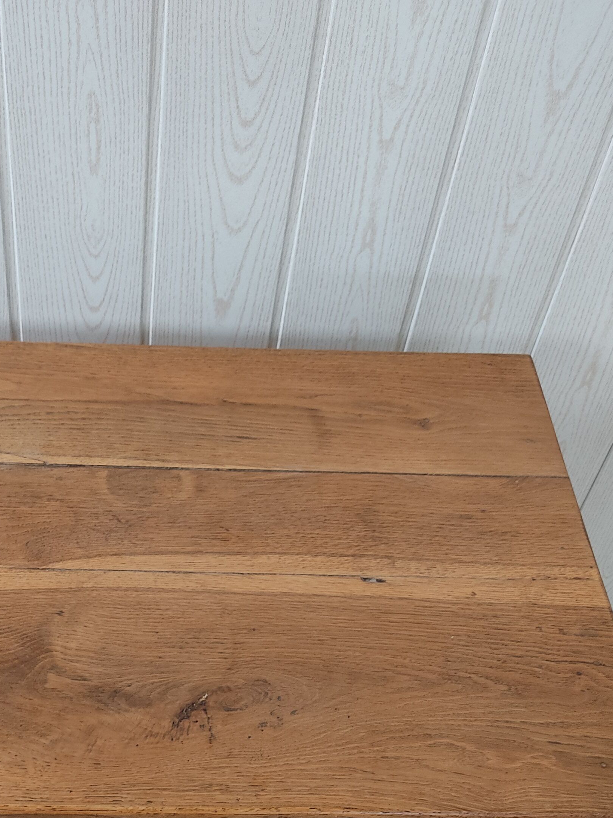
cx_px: 138
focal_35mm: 48
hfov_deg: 29.7
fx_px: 1133
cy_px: 652
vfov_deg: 38.2
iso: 297
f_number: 1.79
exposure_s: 1/33
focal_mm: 4.74
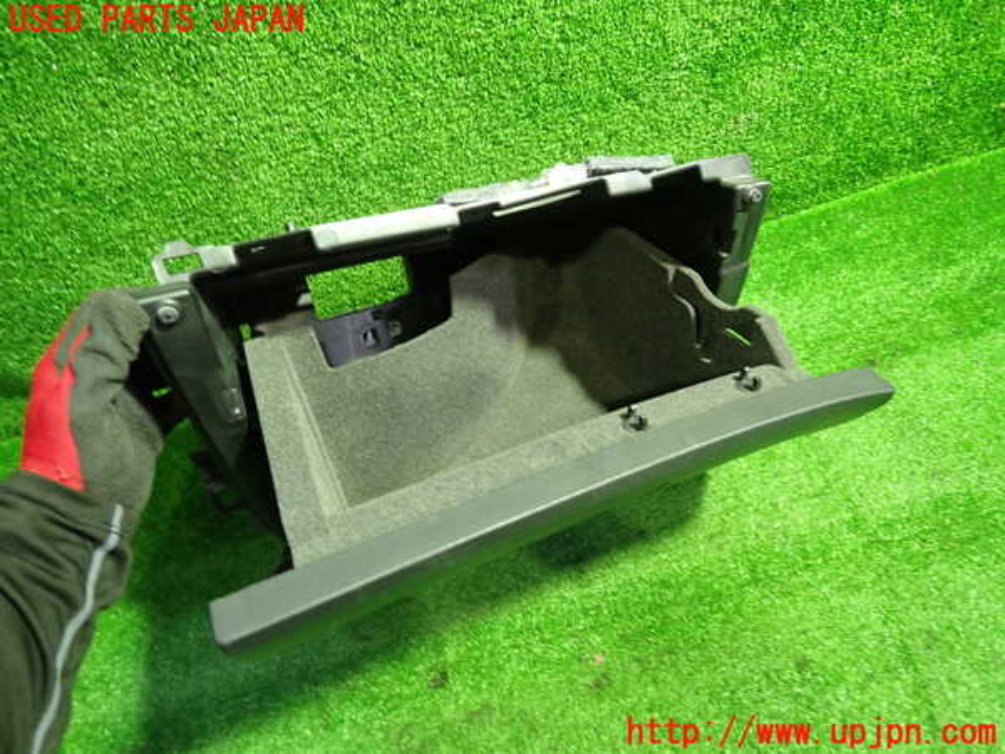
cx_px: 502
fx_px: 726
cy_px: 377
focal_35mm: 25
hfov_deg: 69.4
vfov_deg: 54.9
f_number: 2
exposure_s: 1/30
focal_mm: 4.5
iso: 500
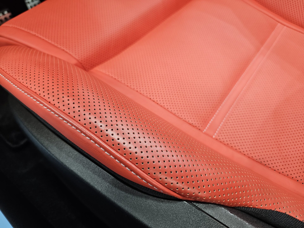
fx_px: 202
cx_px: 152
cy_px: 114
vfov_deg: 58.9
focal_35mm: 23
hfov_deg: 73.9
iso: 200
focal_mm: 6.3
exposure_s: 1/100
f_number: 1.7
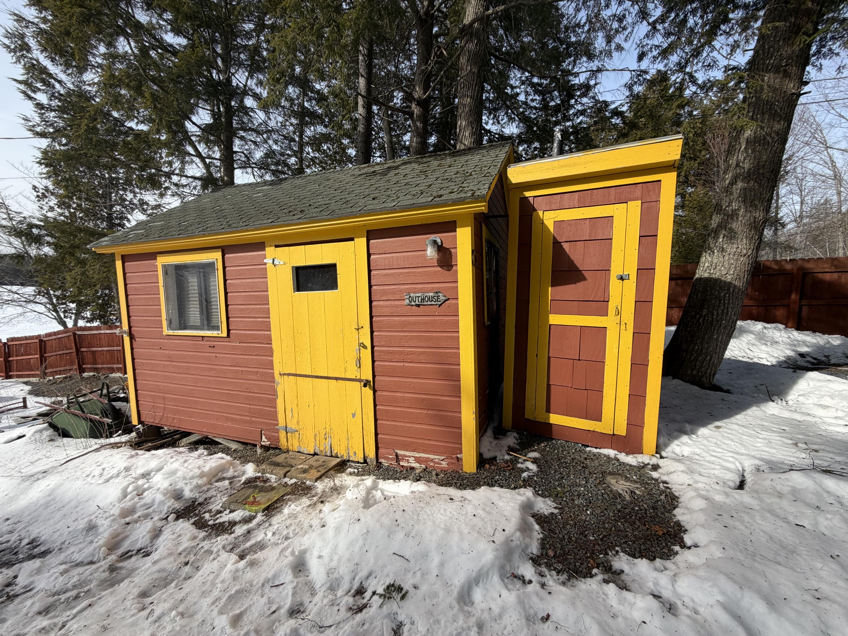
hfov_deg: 102.1
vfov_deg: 85.7
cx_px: 424
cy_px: 318
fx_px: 343
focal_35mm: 14
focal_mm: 2.22
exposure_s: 1/770
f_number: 2.2
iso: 32
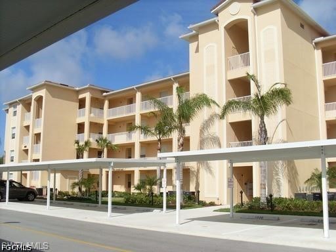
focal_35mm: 38
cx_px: 168
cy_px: 126
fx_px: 369
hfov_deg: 49.0
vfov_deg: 37.7
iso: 80
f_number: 7.7
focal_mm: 6.3
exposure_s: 1/500
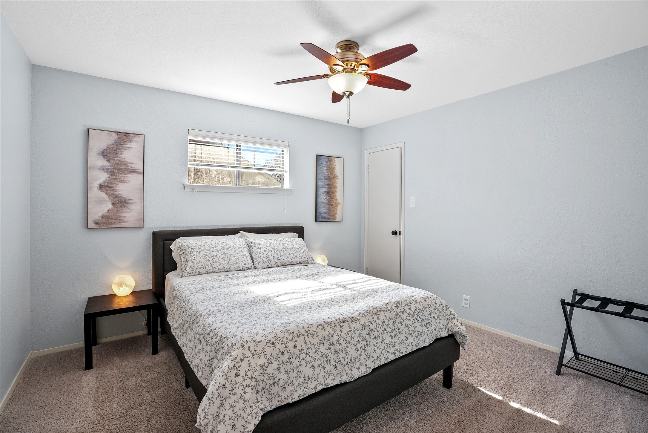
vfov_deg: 73.8
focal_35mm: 16
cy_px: 216
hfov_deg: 96.7
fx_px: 288
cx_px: 324
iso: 400
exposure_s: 1/30
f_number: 7.1
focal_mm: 16
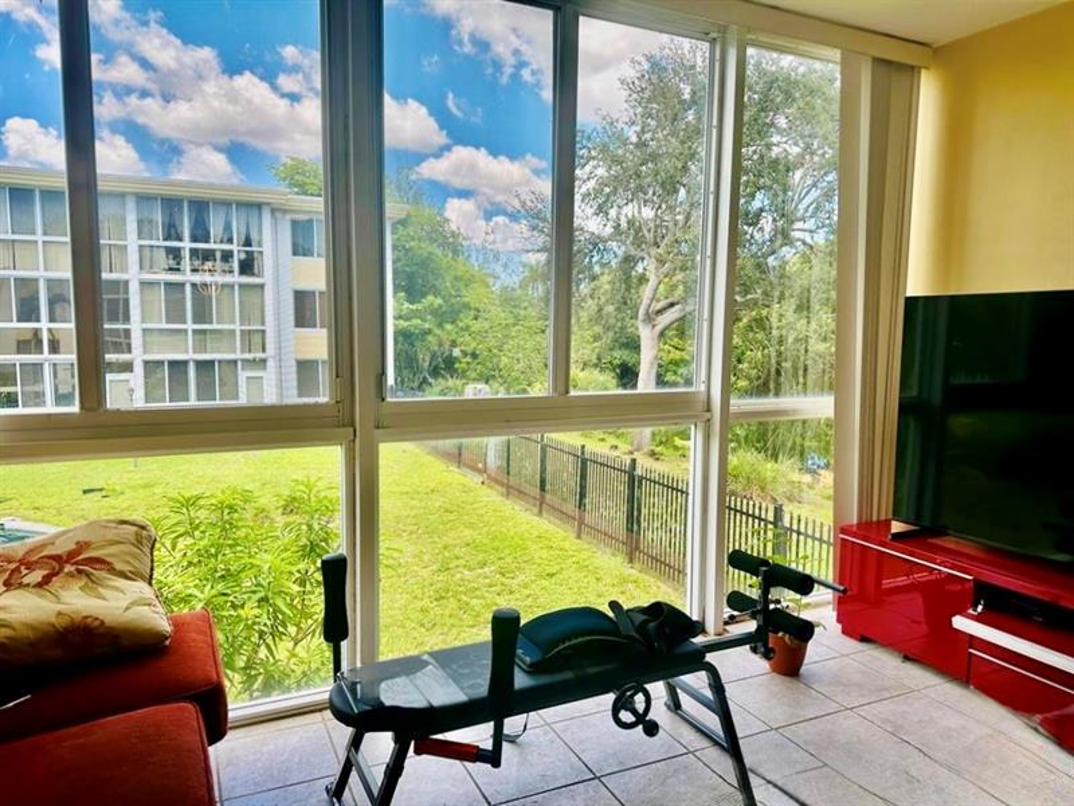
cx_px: 537
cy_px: 403
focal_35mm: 24
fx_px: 745
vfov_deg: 56.8
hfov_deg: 71.6
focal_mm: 6.86
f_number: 1.78
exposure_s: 1/458
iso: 80
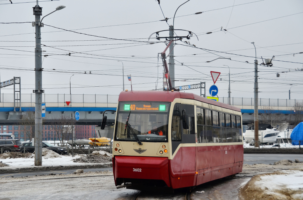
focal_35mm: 78
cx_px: 152
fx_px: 655
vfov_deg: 17.4
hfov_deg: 26.0
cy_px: 100
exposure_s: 1/250
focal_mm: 52
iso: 200
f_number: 5.6
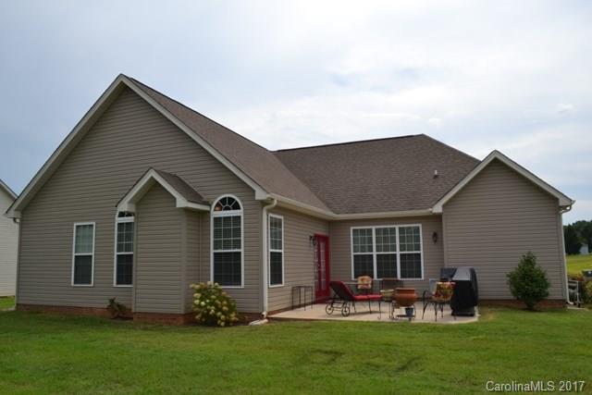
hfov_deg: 67.4
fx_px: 444
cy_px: 198
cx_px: 296
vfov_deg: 48.0
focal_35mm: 27
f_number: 9
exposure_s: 1/200
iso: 100
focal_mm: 18
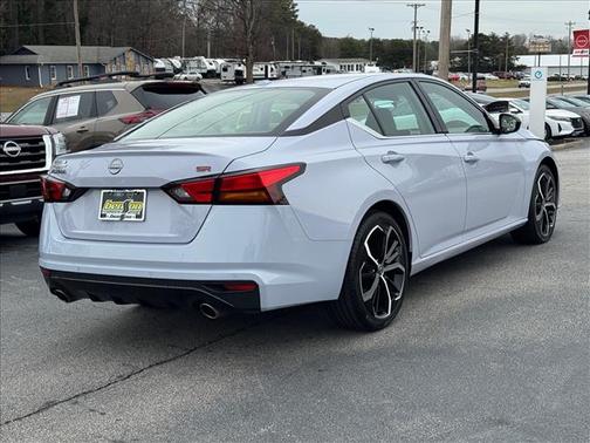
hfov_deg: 39.7
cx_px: 295
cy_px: 222
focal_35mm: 48
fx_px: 818
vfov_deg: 30.3
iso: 64
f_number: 1.78
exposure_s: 1/1597
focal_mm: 6.76
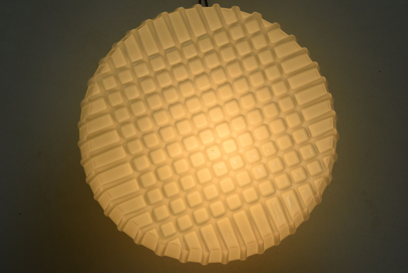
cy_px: 136
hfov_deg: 46.4
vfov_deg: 31.9
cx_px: 204
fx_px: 476
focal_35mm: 42
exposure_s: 1/400
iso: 1600
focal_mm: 28
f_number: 10
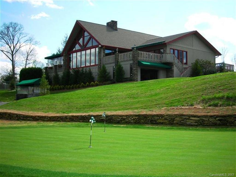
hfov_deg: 40.4
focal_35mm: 47
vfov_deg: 30.9
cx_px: 118
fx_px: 320
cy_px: 88
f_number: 3.4
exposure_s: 1/390
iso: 50
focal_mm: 7.8
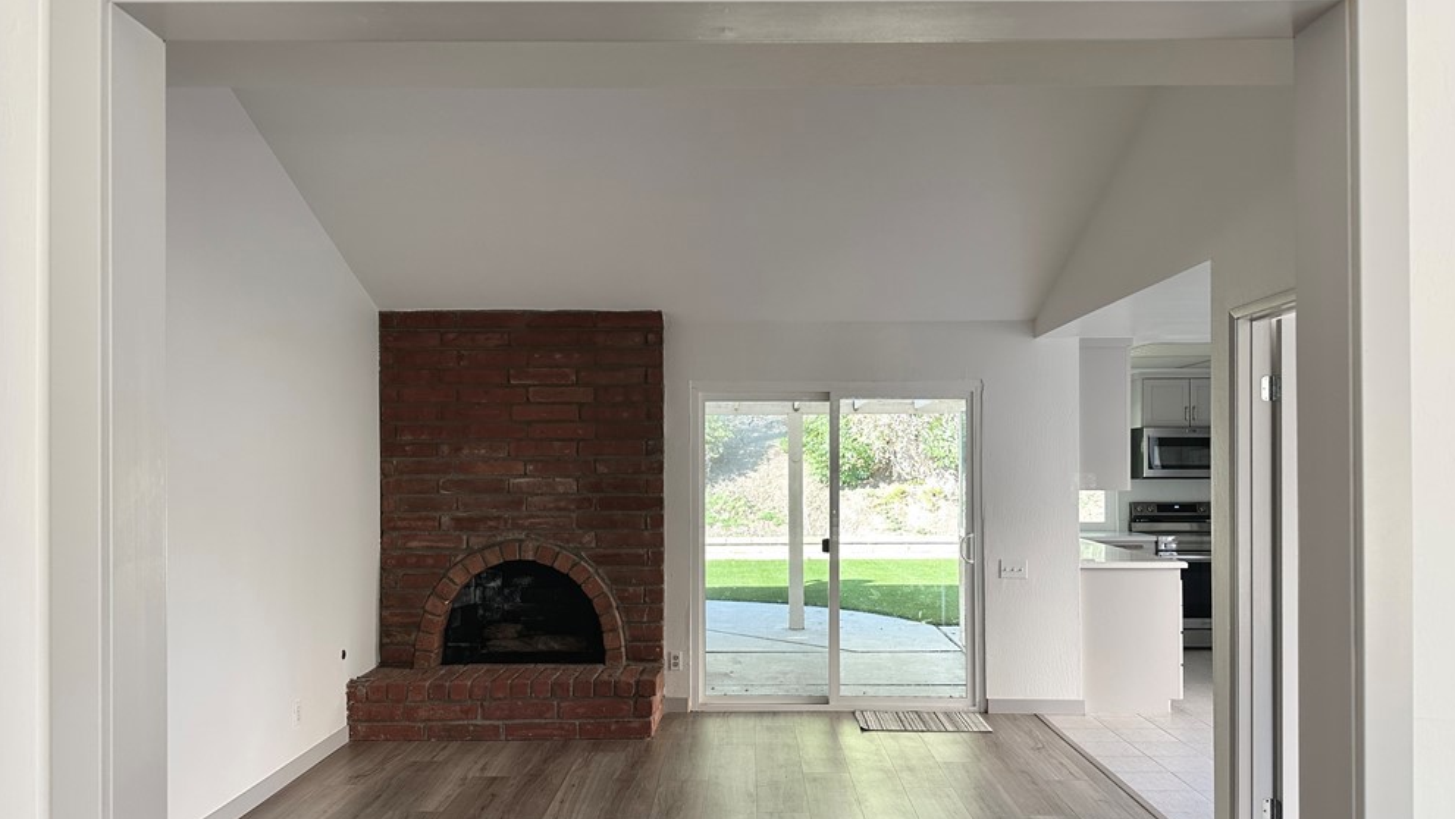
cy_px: 460
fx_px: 1042
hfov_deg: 69.8
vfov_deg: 42.8
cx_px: 734
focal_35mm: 27
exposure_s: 1/121
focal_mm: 6.86
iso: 160
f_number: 1.78
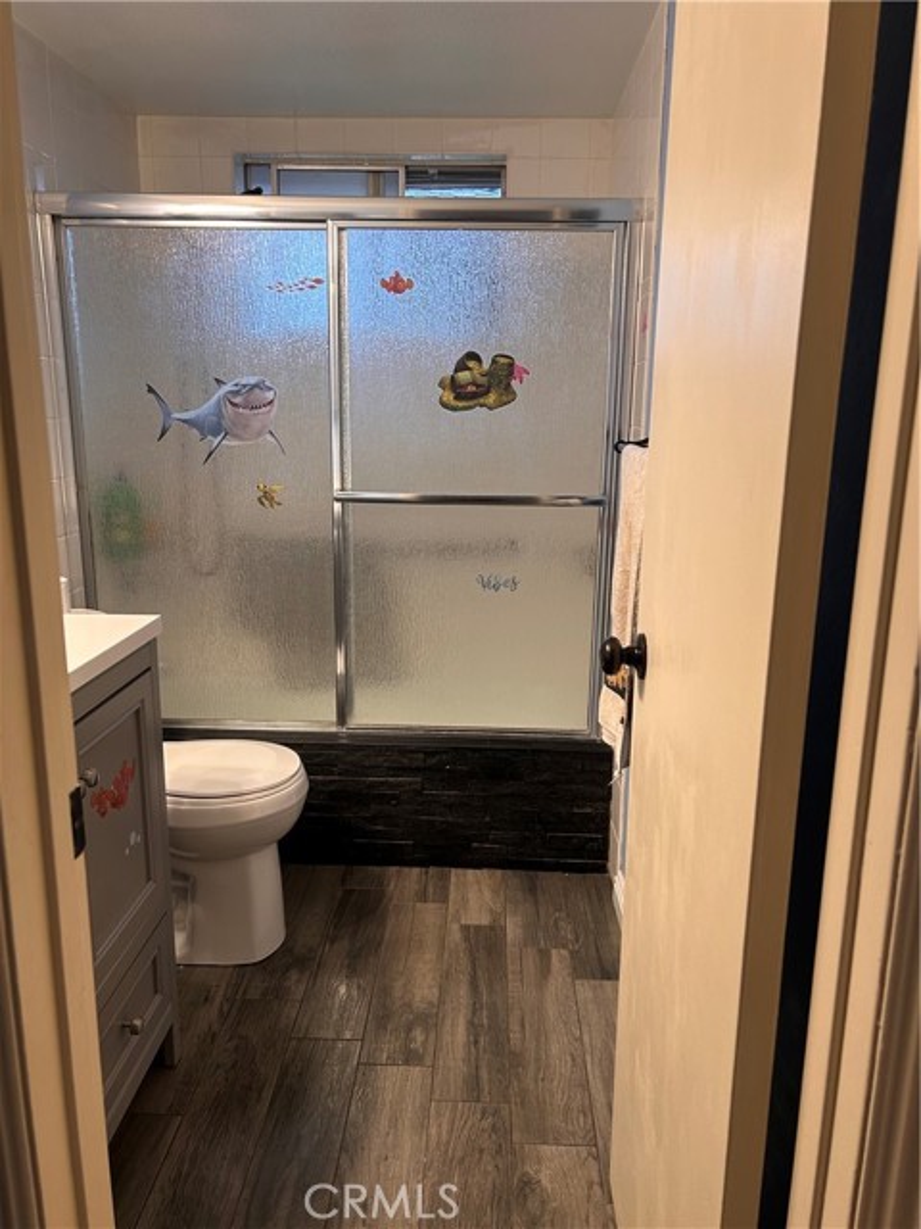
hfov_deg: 53.1
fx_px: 922
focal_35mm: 26
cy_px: 614
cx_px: 460
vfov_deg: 67.3
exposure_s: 1/60
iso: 125
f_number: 1.5
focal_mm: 5.7
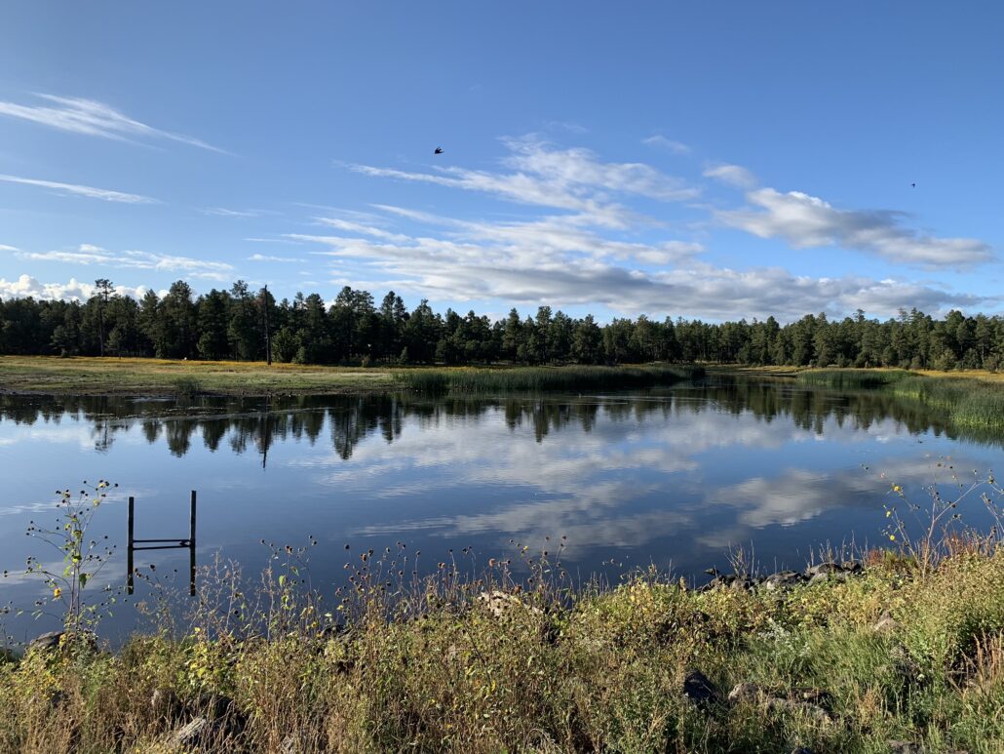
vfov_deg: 53.1
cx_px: 502
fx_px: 754
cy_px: 377
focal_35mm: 26
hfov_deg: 67.3
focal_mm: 4.25
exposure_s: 1/1661
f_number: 1.8
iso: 25
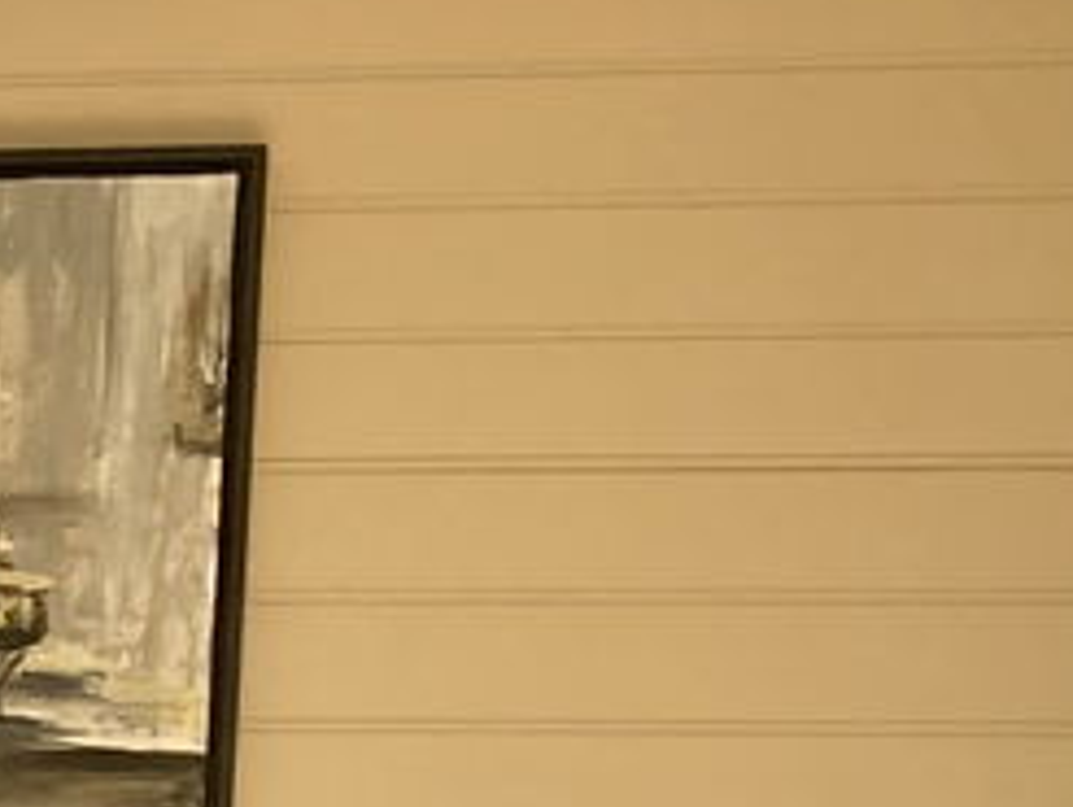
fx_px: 5647
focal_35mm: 182
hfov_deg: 10.1
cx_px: -1034
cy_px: 1819
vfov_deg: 7.7
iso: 64
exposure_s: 1/121
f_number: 1.8
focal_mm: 3.99
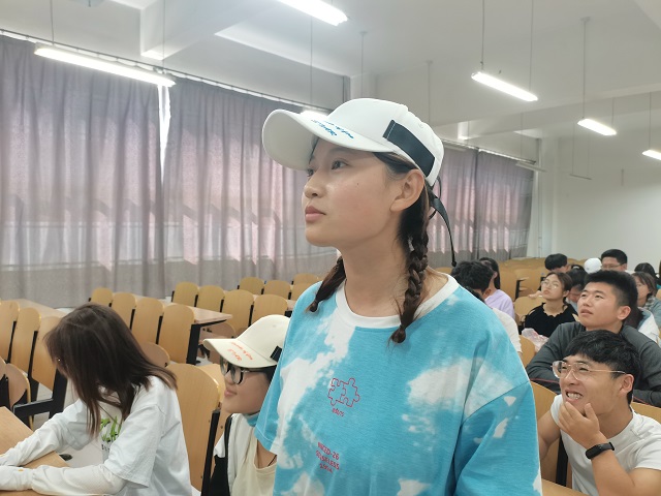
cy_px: 248
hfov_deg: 67.3
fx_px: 496
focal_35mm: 26
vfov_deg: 53.1
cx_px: 330
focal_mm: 5.58
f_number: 1.8
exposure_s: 1/50
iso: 250
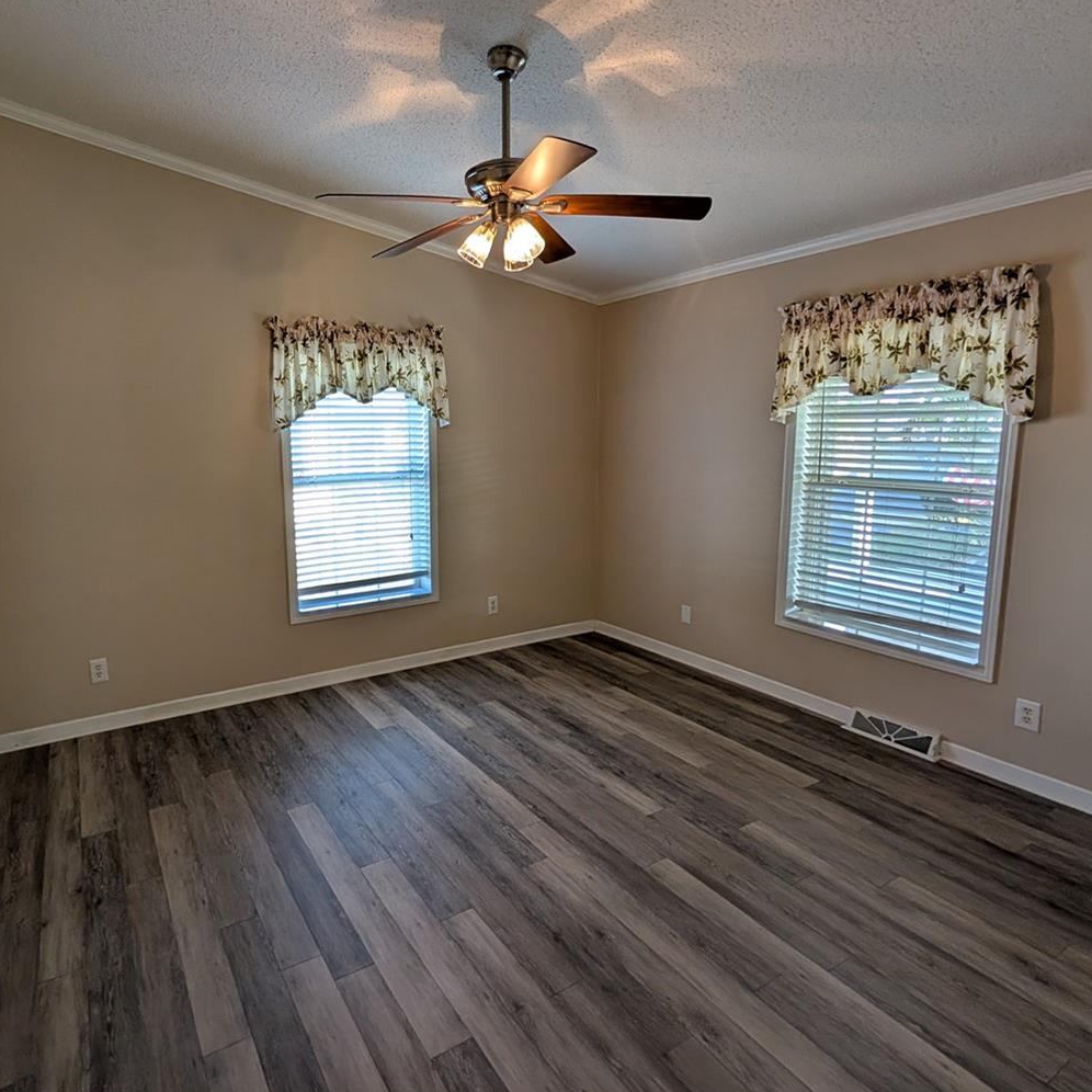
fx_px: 607
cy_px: 514
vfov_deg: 83.9
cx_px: 421
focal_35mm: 17
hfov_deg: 82.6
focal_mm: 2.02
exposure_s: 1/120
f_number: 1.7
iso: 68
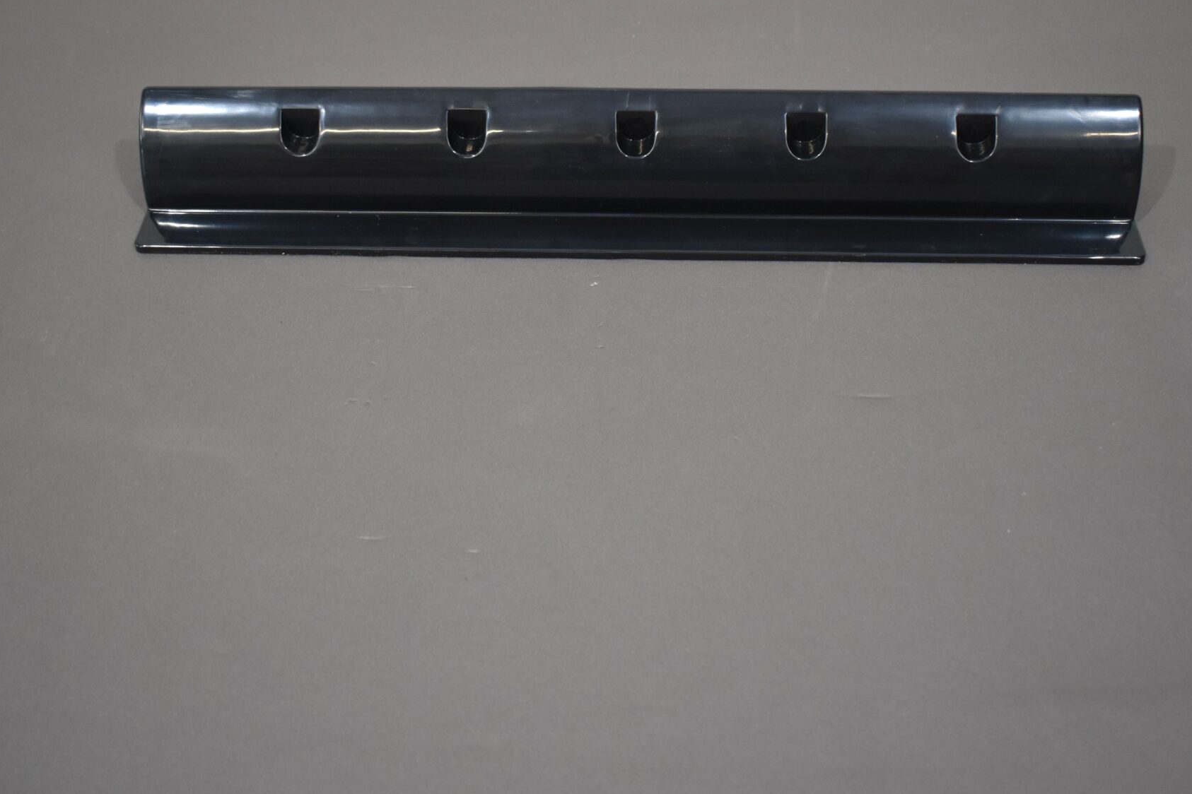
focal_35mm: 41
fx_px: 1357
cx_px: 612
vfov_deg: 32.0
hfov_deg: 47.4
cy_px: 201
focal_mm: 18
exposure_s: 1/200
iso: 800
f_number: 3.5
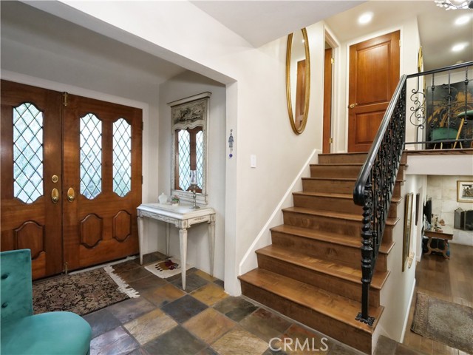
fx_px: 219
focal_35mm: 16
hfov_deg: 94.5
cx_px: 236
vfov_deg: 78.1
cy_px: 178
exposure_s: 1/50
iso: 2500
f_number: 5.6
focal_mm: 8
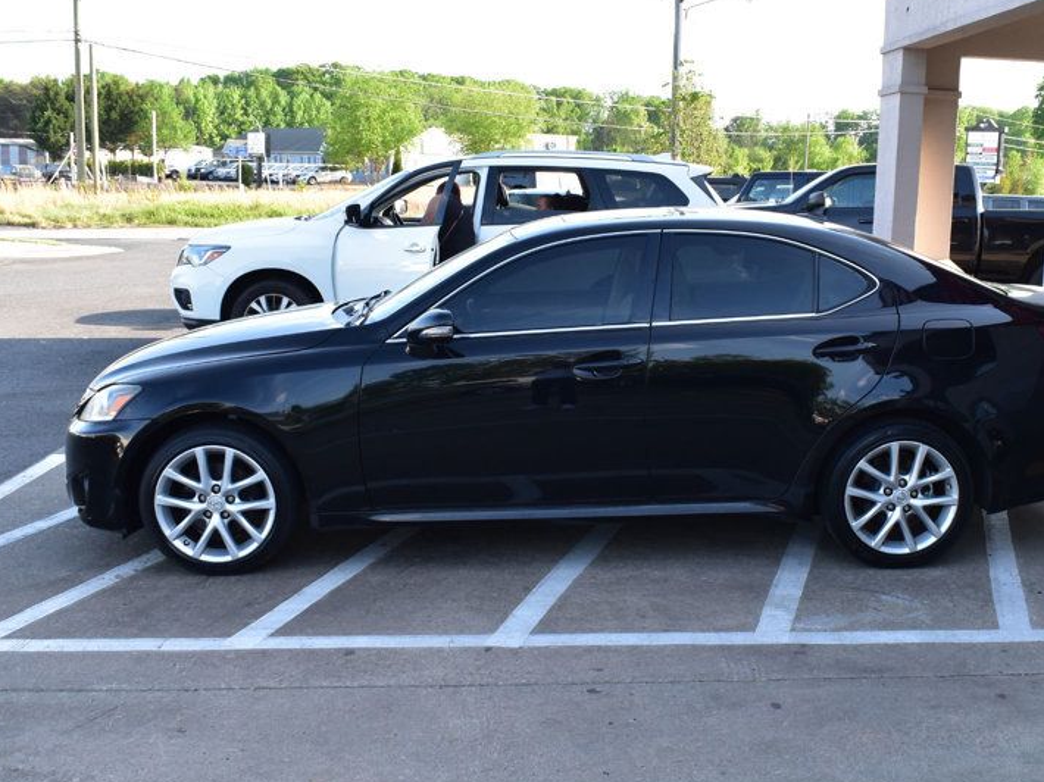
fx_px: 1317
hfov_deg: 42.9
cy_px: 409
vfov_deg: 33.1
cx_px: 646
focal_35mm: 44
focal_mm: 21
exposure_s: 1/160
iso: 400
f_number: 9
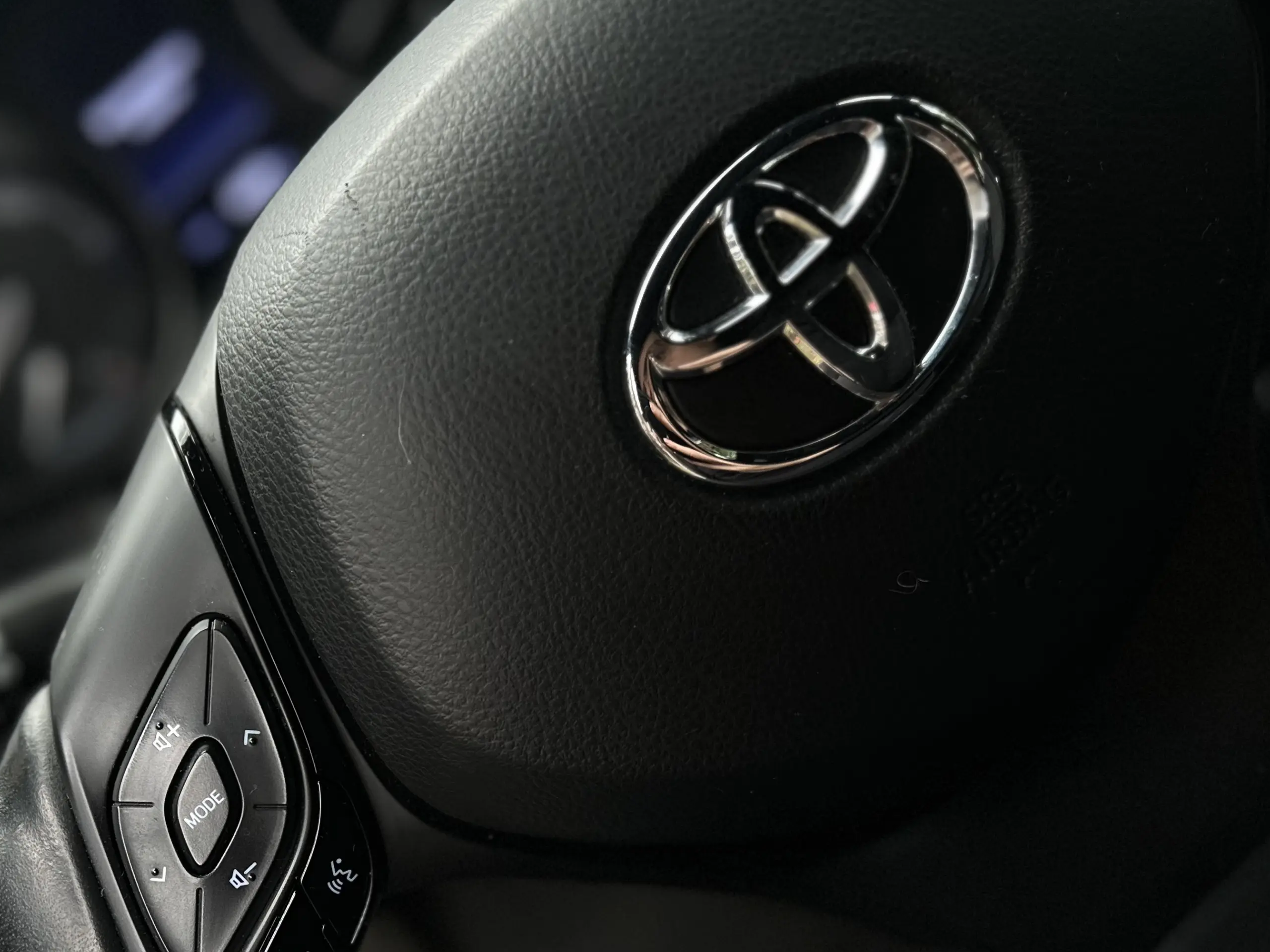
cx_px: 353
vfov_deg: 38.8
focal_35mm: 36
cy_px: 690
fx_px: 1321
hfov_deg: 49.7
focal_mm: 6.86
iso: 250
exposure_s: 1/60
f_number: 1.78
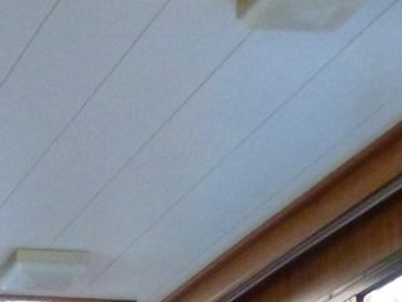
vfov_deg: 8.7
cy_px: 792
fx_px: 1754
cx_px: -516
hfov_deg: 11.2
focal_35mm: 151
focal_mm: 5
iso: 400
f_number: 3.3
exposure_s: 1/25
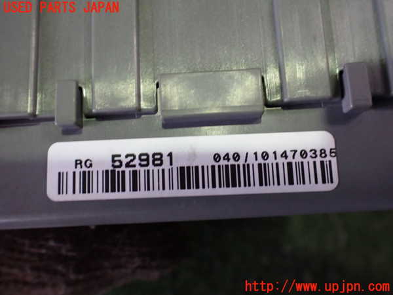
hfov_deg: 60.0
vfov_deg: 46.8
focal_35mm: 30
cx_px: 196
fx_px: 341
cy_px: 148
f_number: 2.3
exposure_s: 1/100
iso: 800
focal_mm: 5.4
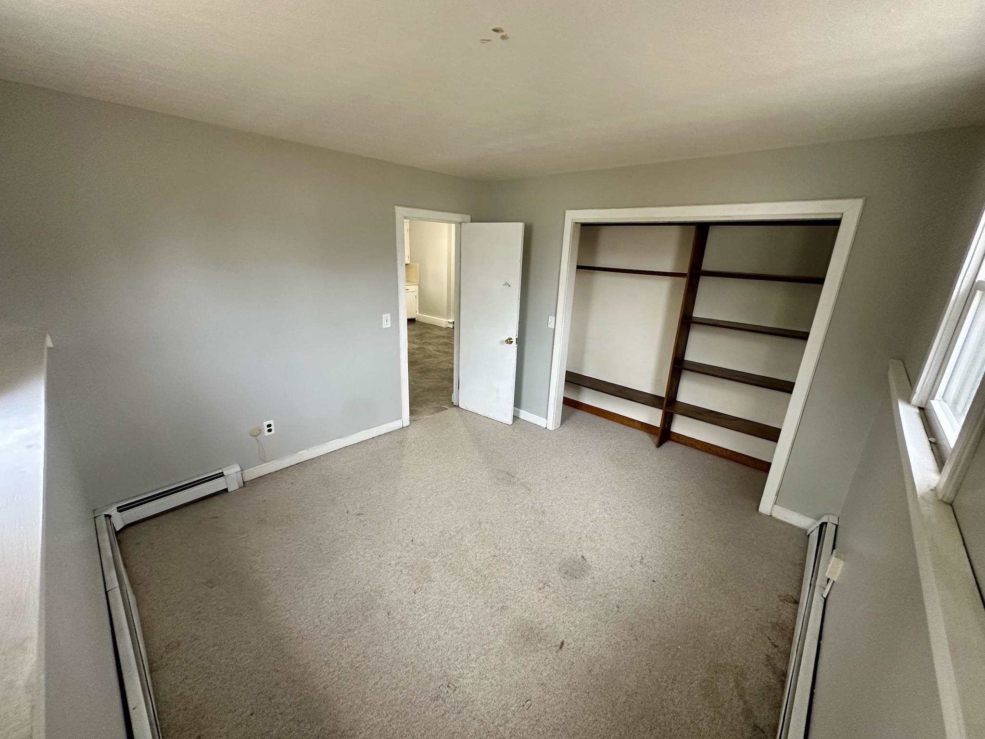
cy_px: 370
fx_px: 398
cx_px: 492
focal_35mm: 14
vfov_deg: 85.7
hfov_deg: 102.1
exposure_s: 1/60
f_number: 2.2
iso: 320
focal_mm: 2.22
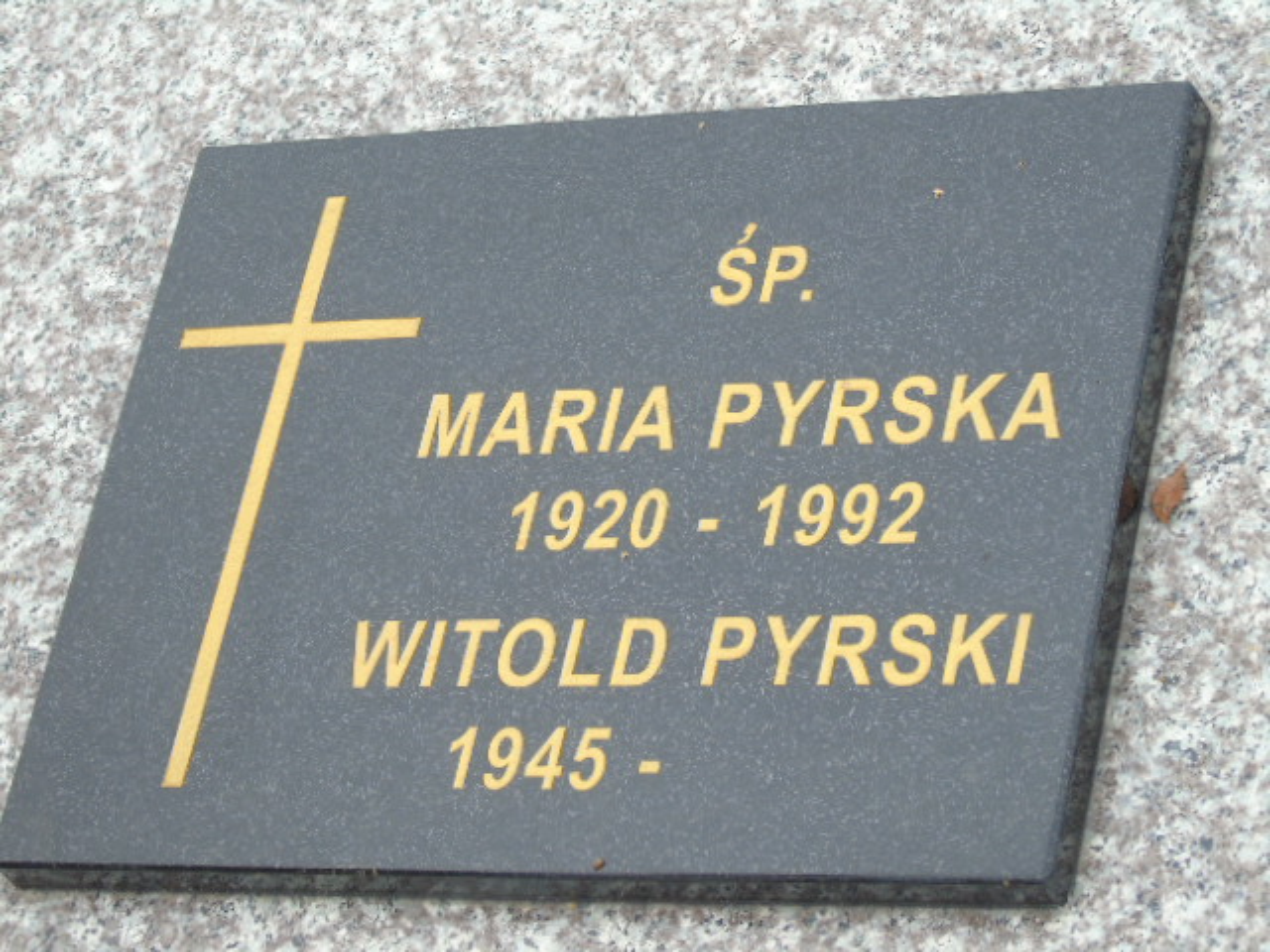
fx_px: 4549
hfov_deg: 15.9
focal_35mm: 124
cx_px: 635
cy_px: 476
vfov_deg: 12.0
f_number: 4.6
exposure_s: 1/80
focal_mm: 22
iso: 80
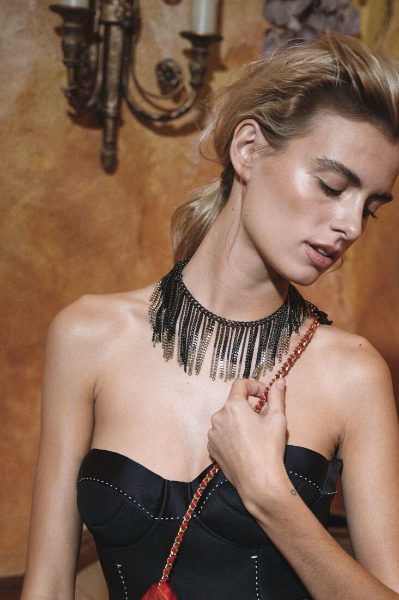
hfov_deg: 18.1
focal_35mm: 75
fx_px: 1249
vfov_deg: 26.7
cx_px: 265
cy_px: 447
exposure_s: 1/80
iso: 100
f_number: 2.8
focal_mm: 43
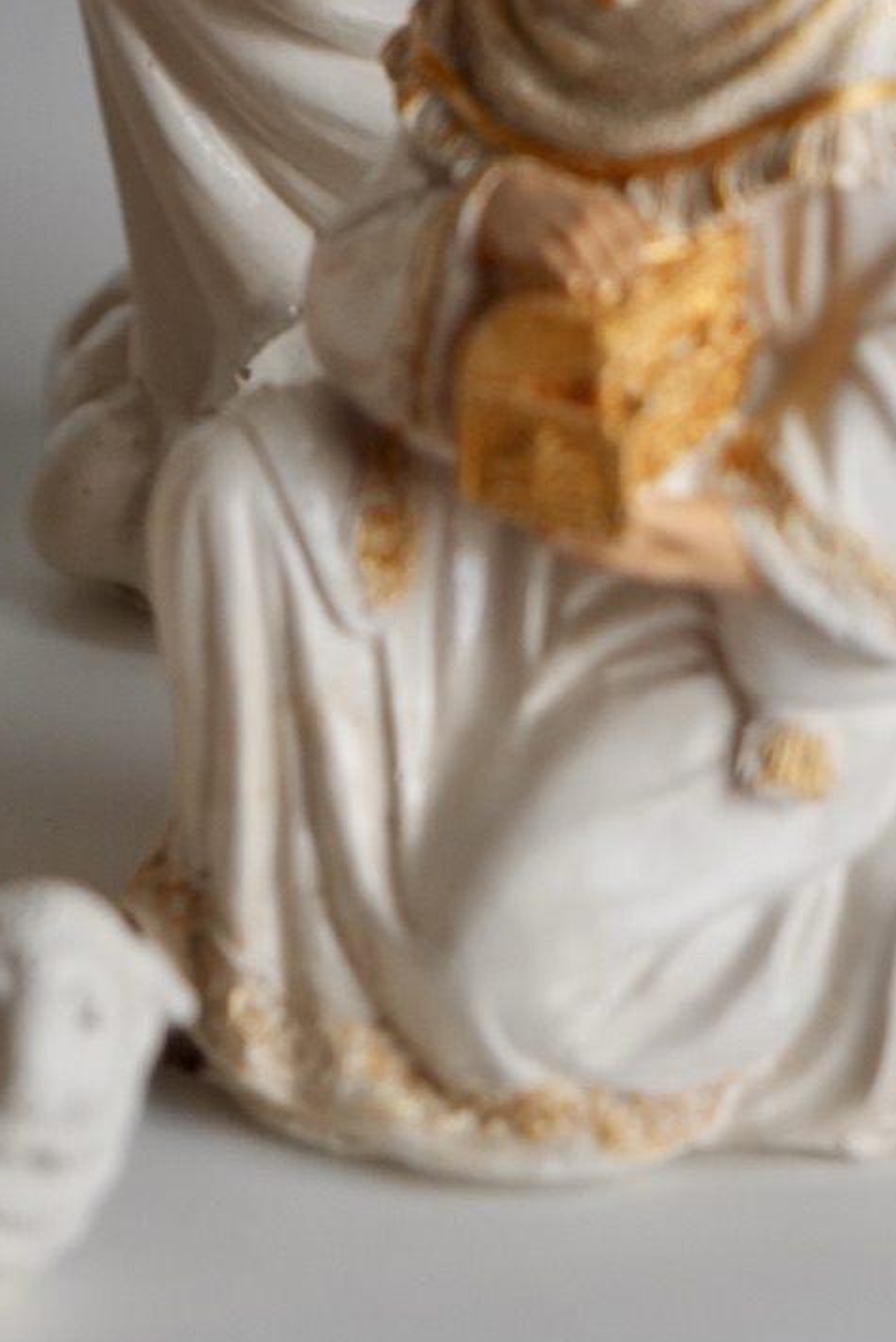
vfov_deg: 13.3
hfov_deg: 9.3
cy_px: -473
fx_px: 5535
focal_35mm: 148
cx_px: 367
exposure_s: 1/1000
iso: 400
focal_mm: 35
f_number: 2.8
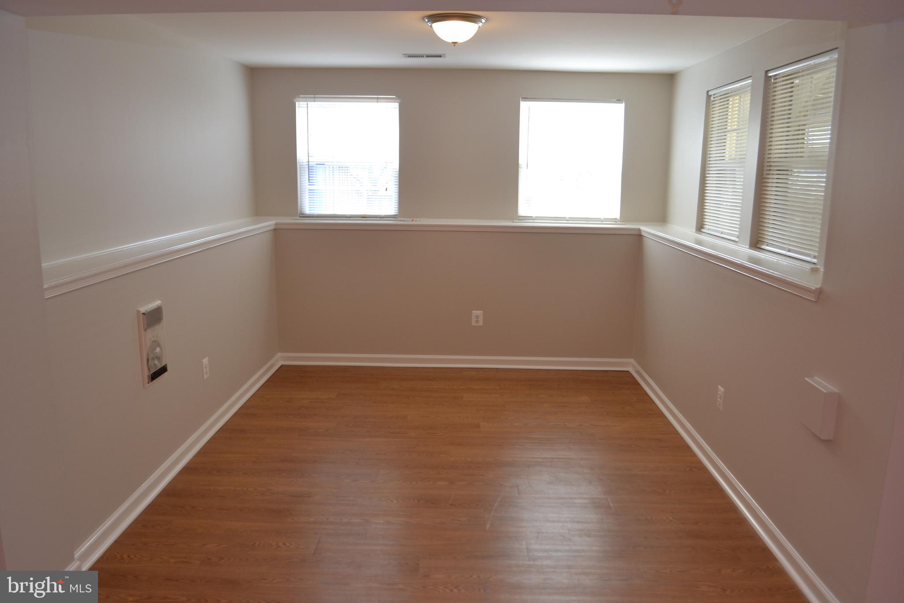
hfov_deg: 67.4
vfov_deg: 47.9
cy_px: 302
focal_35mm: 27
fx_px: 678
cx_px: 452
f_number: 4.5
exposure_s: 1/80
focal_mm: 18
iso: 400
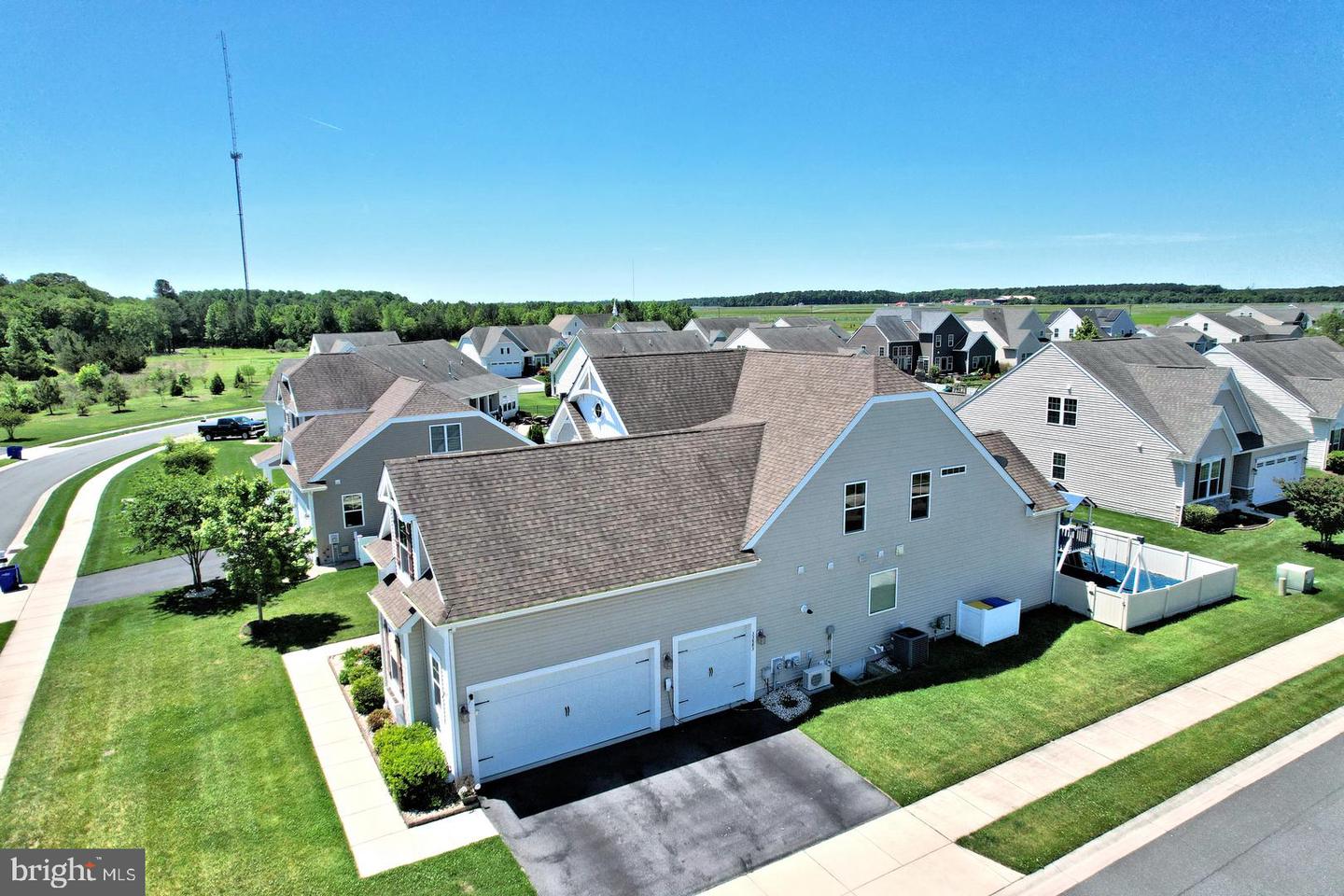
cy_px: 448
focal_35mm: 22
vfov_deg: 57.2
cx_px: 672
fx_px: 821
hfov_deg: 78.6
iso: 200
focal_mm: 8.38
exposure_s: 1/4000
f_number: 2.8
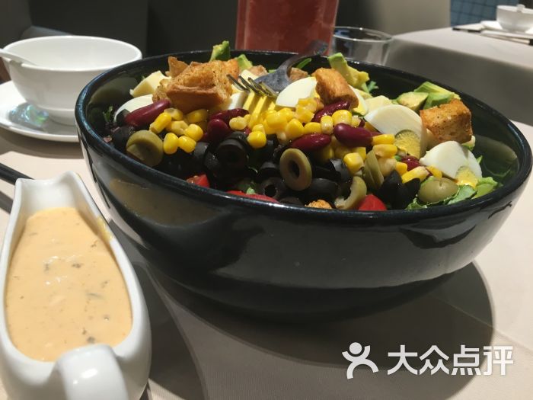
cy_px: 200
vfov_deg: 48.2
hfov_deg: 61.7
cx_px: 266
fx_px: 447
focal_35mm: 29
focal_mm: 4.15
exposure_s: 1/33
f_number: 2.2
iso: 64
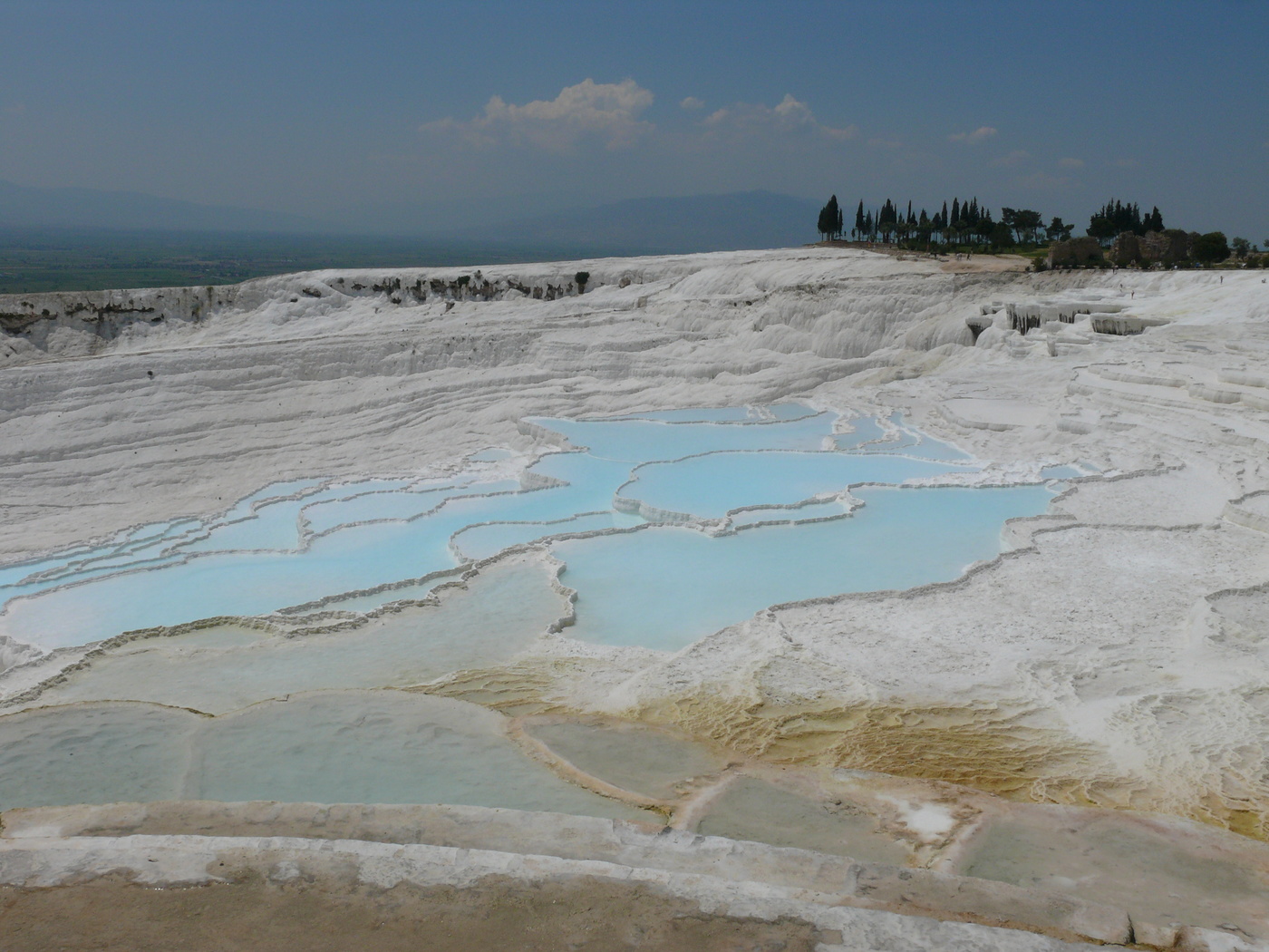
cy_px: 476
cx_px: 634
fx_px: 1283
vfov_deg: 40.7
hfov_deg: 52.6
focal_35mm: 35
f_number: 11
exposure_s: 1/800
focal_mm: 7.4
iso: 100
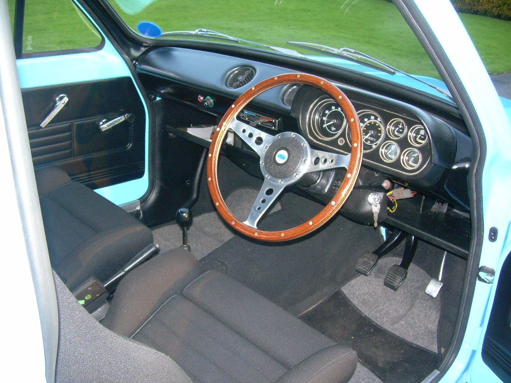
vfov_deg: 37.7
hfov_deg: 49.0
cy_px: 192
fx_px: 561
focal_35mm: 38
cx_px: 256
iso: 183
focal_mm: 6.3
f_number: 2.8
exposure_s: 1/60
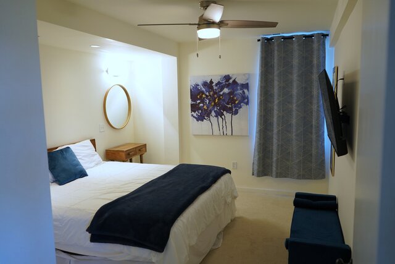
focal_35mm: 28
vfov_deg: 46.4
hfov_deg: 65.5
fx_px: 307
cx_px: 198
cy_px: 132
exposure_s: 1/160
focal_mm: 28
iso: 1000
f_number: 4
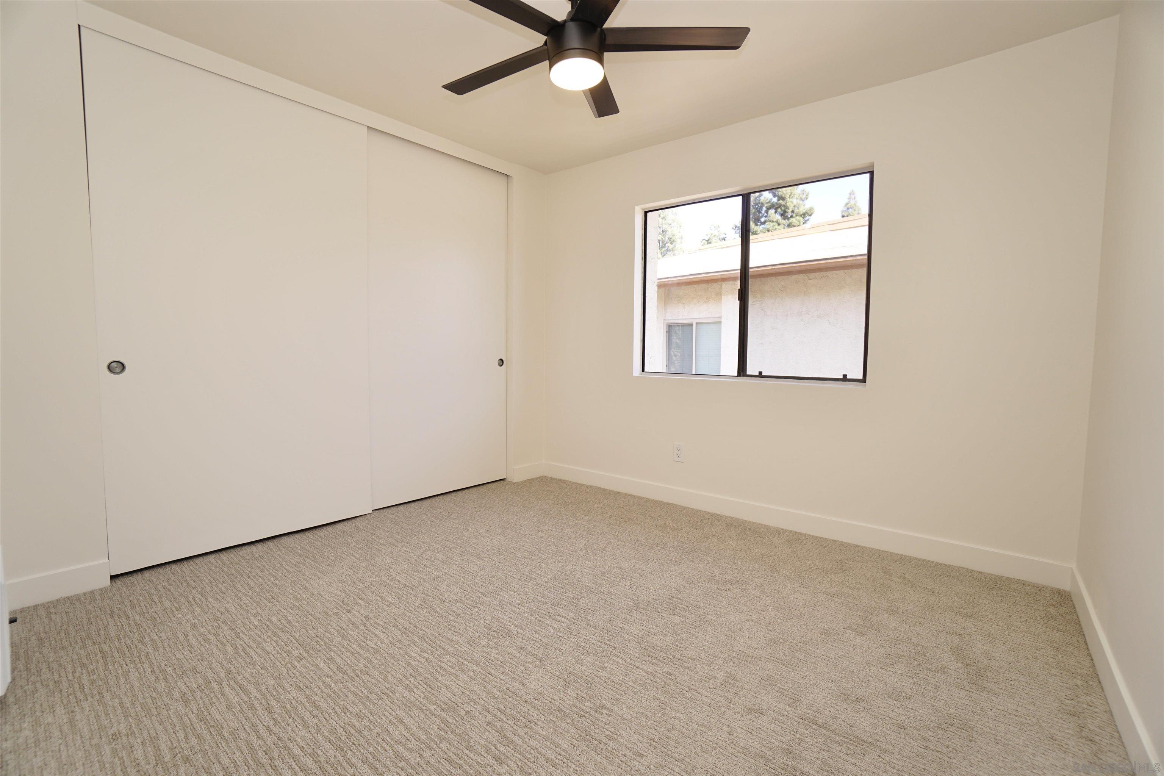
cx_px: 582
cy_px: 388
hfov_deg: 100.4
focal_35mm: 15
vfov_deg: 77.3
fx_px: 485
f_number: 4
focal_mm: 10
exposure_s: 1/60
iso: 100
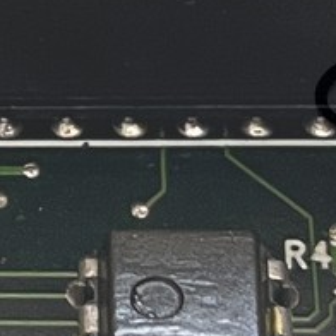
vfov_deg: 7.2
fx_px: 2636
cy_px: -77
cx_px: -276
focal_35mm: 240
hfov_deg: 7.1
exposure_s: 1/60
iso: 160
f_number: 1.6
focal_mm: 4.2
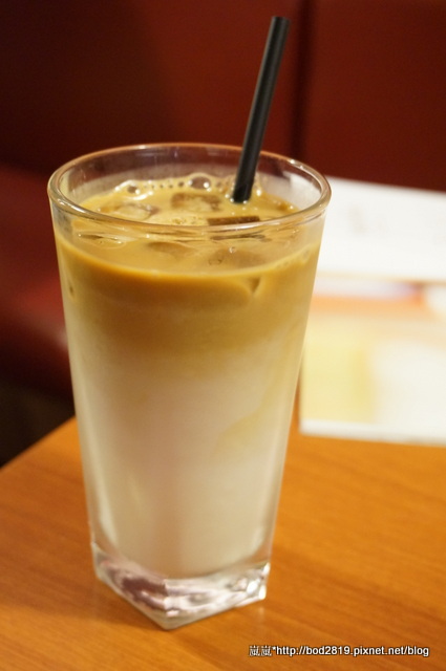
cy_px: 336
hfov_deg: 28.0
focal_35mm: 48
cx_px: 223
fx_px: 894
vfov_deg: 41.2
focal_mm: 32
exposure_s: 1/40
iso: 3200
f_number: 5
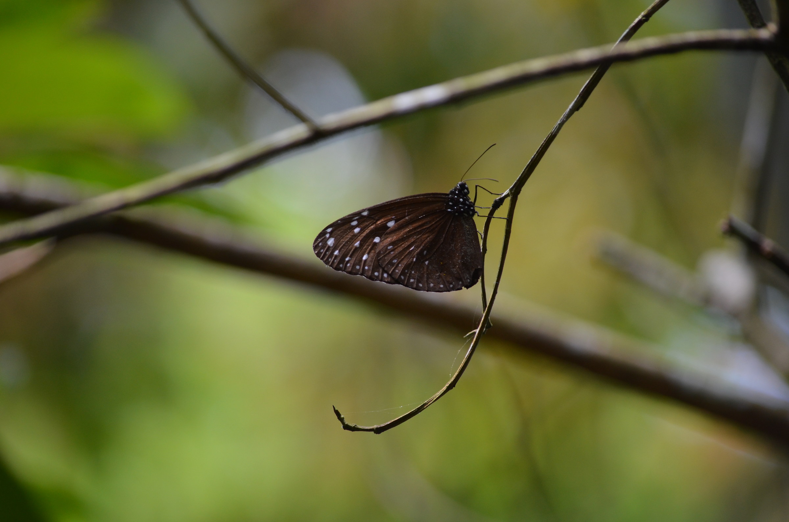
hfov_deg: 6.6
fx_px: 6889
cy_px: 261
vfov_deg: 4.3
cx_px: 394
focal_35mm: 315
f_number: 5.3
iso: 450
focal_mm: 210
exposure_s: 1/250
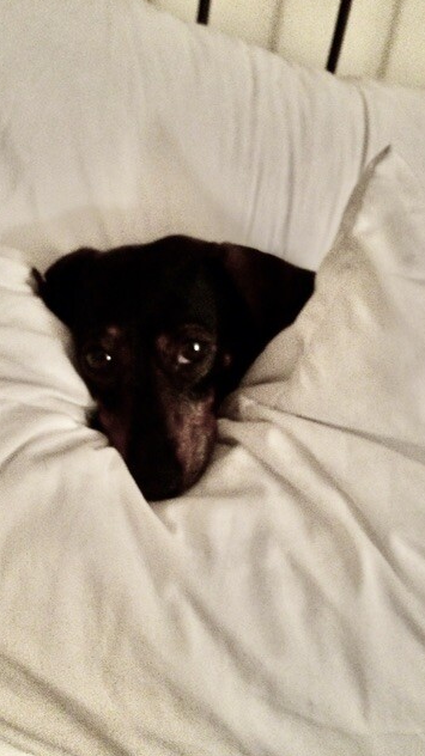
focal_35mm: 32
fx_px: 642
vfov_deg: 61.0
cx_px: 184
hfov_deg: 36.6
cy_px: 376
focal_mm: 4.15
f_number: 2.2
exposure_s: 1/15
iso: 800
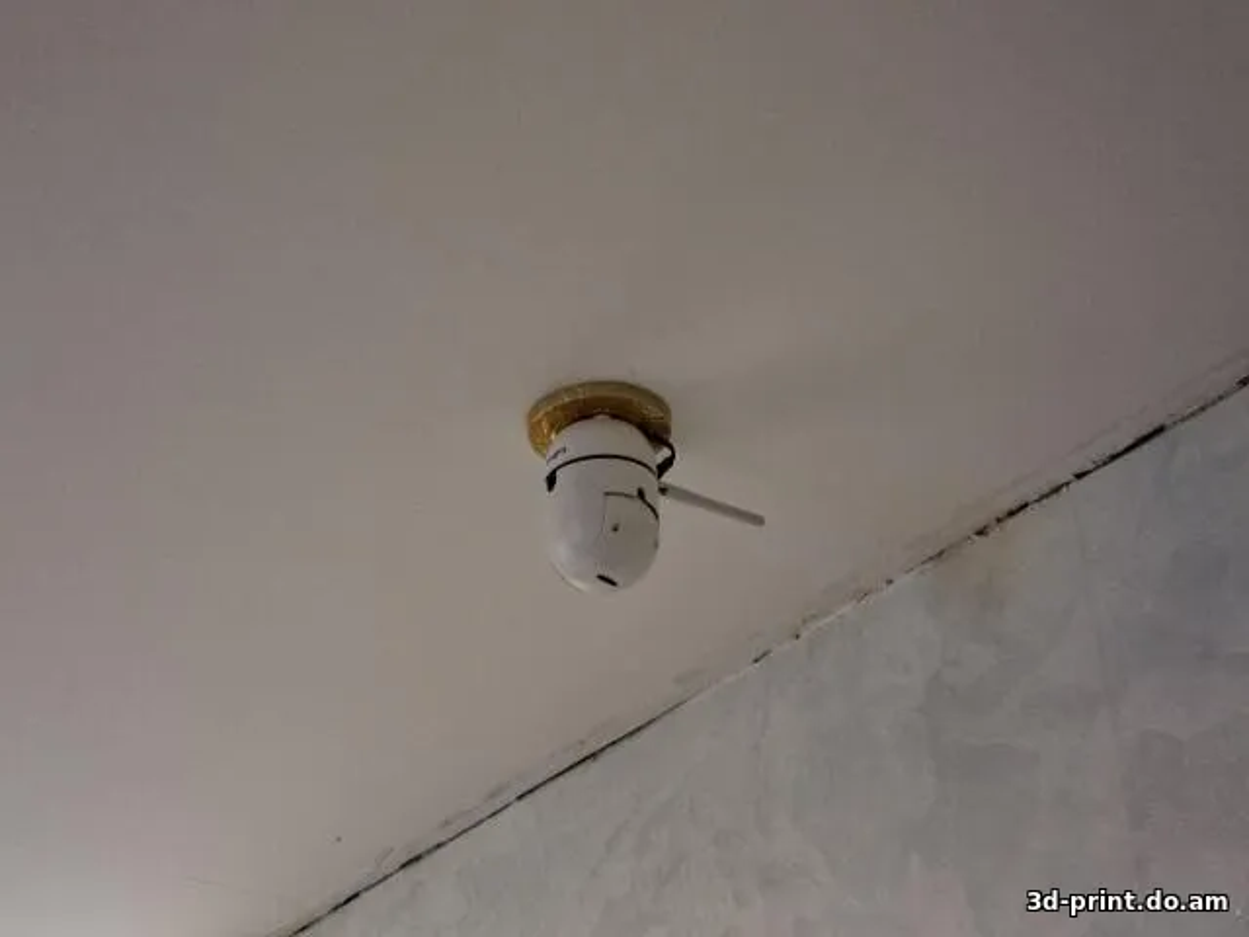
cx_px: 624
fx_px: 2201
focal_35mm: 61
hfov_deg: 31.7
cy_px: 468
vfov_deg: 24.0
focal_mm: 4.75
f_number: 1.8
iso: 508
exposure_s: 1/30
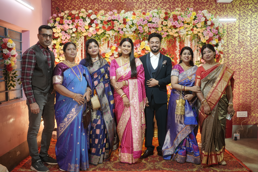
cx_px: 129
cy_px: 86
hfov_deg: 54.4
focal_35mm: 35
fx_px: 251
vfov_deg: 37.9
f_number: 2.8
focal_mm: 35
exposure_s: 1/200
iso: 800
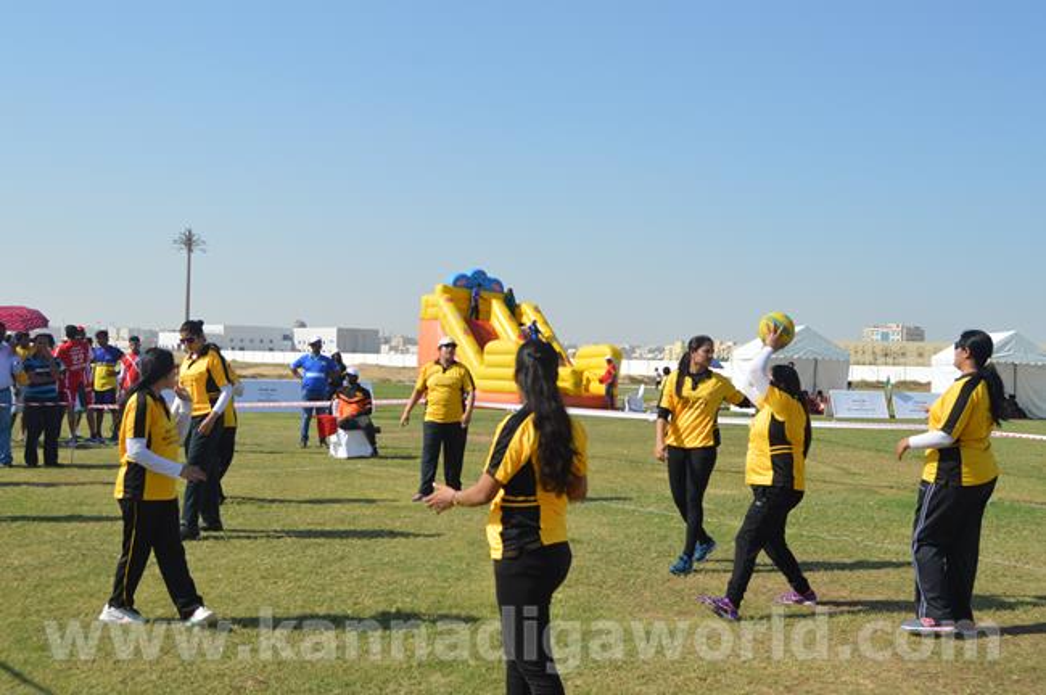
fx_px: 1132
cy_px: 348
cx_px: 523
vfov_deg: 34.1
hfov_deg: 49.6
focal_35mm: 39
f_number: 9
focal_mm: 26
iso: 100
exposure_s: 1/320
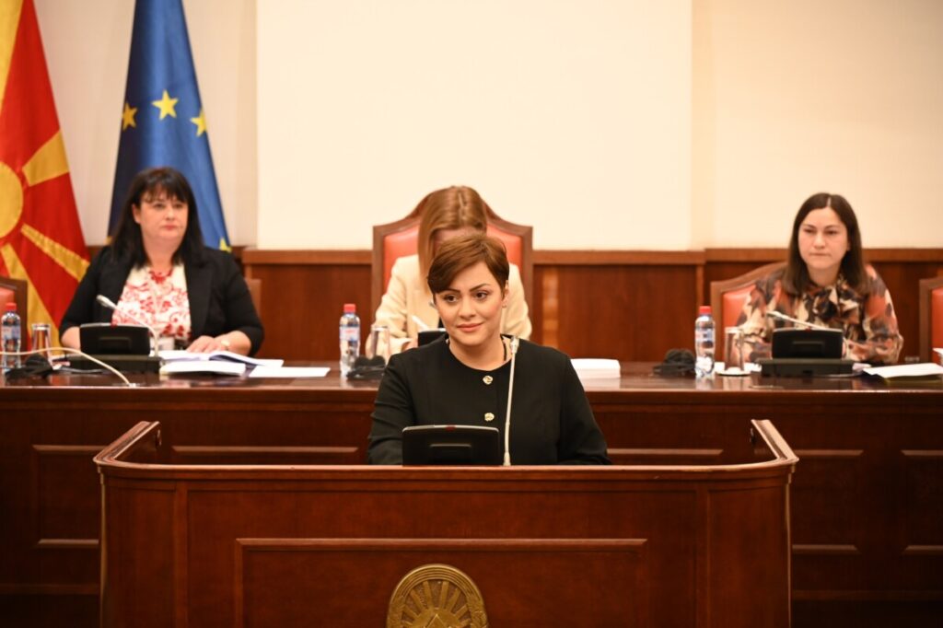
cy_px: 314
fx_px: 3142
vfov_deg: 11.4
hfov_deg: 17.1
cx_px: 472
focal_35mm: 120
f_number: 4
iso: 2000
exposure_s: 1/125
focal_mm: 120
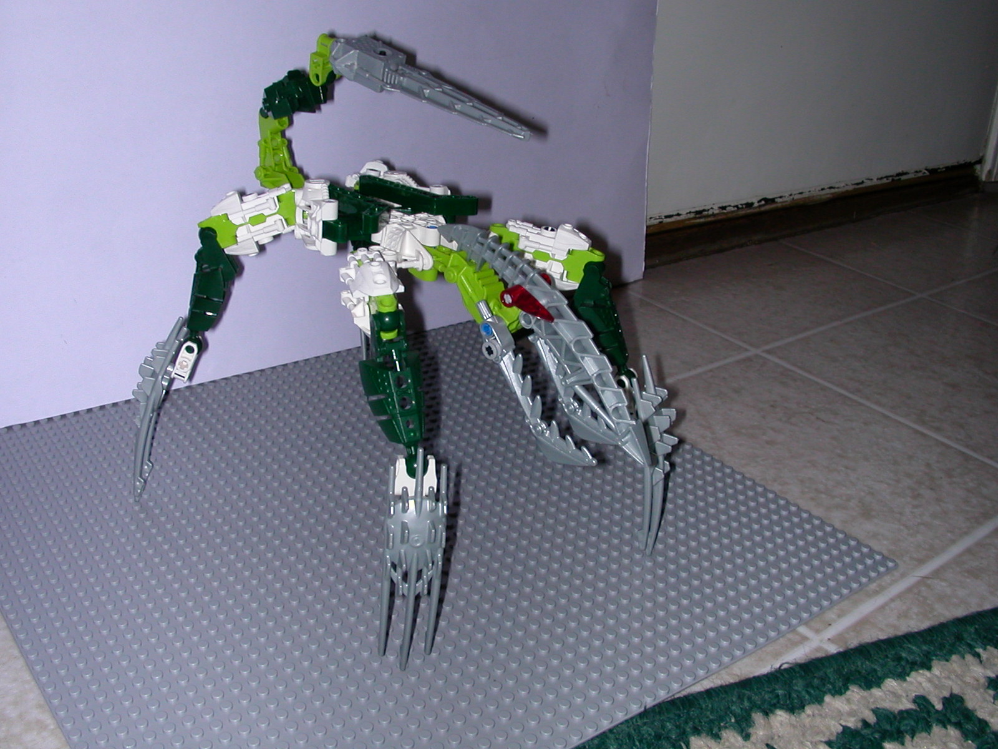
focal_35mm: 37
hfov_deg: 50.1
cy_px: 374
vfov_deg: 38.7
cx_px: 499
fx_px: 1067
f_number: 4.5
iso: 100
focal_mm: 5.6
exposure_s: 1/59.9
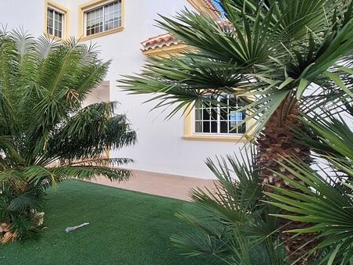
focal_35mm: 23
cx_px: 139
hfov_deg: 73.0
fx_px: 235
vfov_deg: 58.5
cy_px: 109
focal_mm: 1.74
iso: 40
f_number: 2.2
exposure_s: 1/835
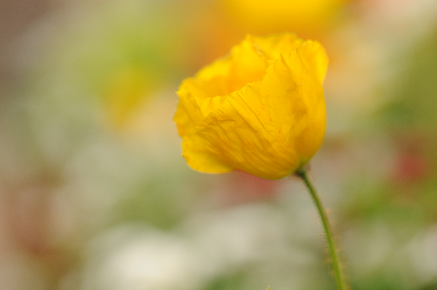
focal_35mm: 158
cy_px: 145
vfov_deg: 8.7
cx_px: 218
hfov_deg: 13.1
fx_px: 1910
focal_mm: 105
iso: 200
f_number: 4
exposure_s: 1/250
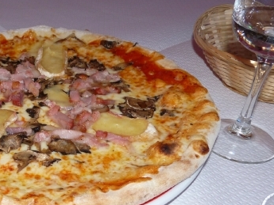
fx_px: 372
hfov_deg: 38.2
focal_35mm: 47
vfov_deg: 30.6
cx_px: 37
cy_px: 141
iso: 100
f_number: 2.8
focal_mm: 4.8
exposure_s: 1/8
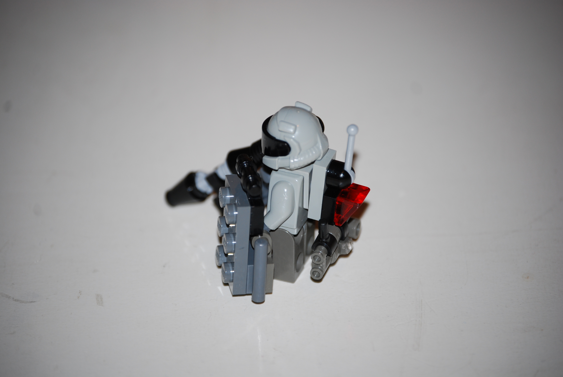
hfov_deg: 11.4
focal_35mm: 180
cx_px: 282
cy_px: 188
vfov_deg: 7.7
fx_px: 2818
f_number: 5
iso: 200
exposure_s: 1/60
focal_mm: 120
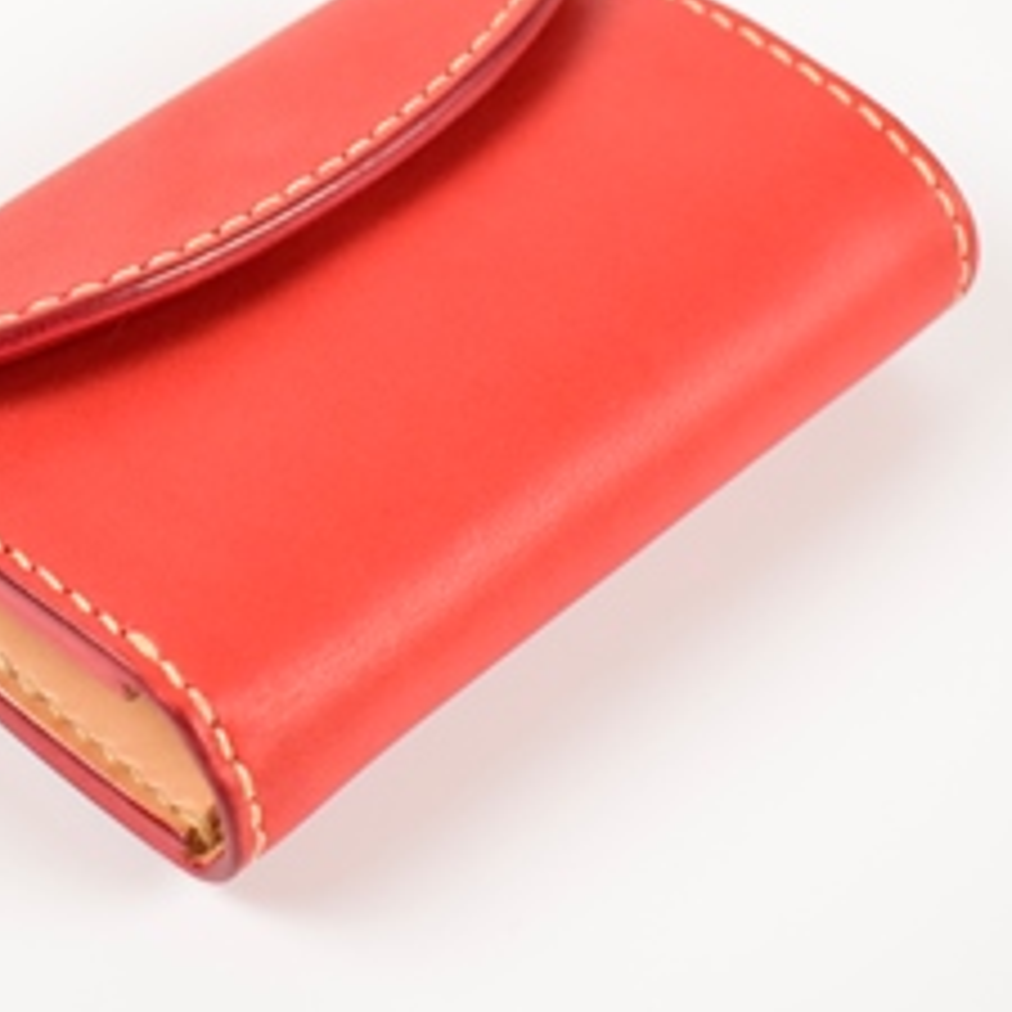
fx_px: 3172
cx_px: 351
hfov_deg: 18.1
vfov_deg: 18.1
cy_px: 371
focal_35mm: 96
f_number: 5.6
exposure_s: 1/250
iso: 3200
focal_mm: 35
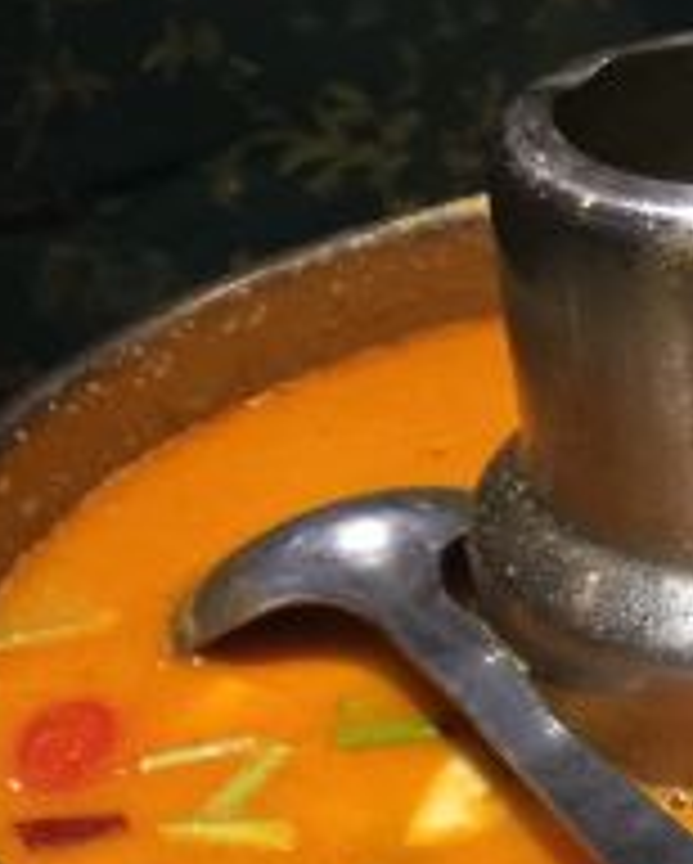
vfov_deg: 15.8
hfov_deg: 13.7
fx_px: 2636
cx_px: 1159
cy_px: 1557
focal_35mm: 103
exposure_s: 1/17
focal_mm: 4.15
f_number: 2.2
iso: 125
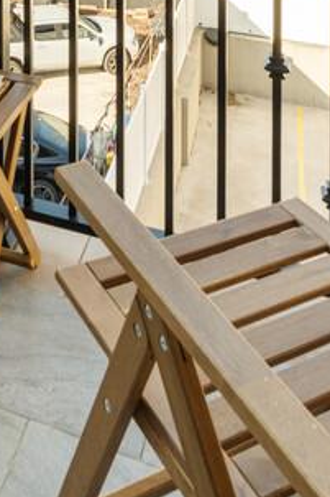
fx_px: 730
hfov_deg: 23.9
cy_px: -229
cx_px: -29
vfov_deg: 27.4
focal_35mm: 53
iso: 320
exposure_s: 1/20
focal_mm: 16
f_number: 11
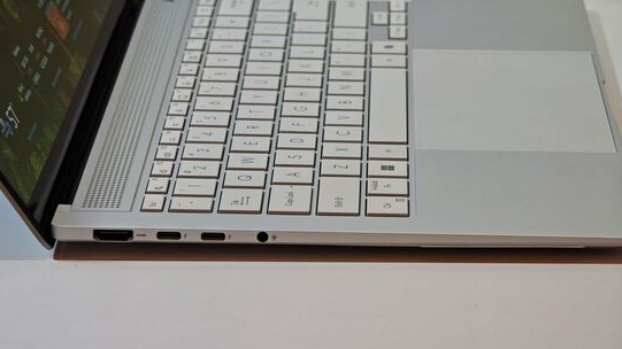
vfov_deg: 9.2
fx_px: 2177
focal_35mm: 132
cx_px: 309
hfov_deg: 16.3
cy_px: 233
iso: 320
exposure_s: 1/120
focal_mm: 19.4
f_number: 2.5
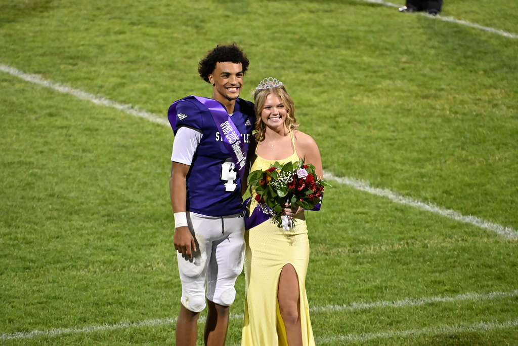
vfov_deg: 4.0
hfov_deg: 6.1
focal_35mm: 340
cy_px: 173
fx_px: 4893
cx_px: 259
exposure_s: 1/125
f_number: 8
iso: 12800
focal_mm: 340
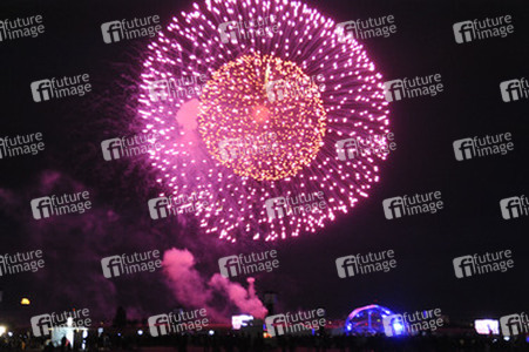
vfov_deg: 26.0
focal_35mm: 52
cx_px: 264
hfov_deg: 38.2
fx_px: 764
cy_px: 176
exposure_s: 1/10
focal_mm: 52
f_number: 6.3
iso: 6400
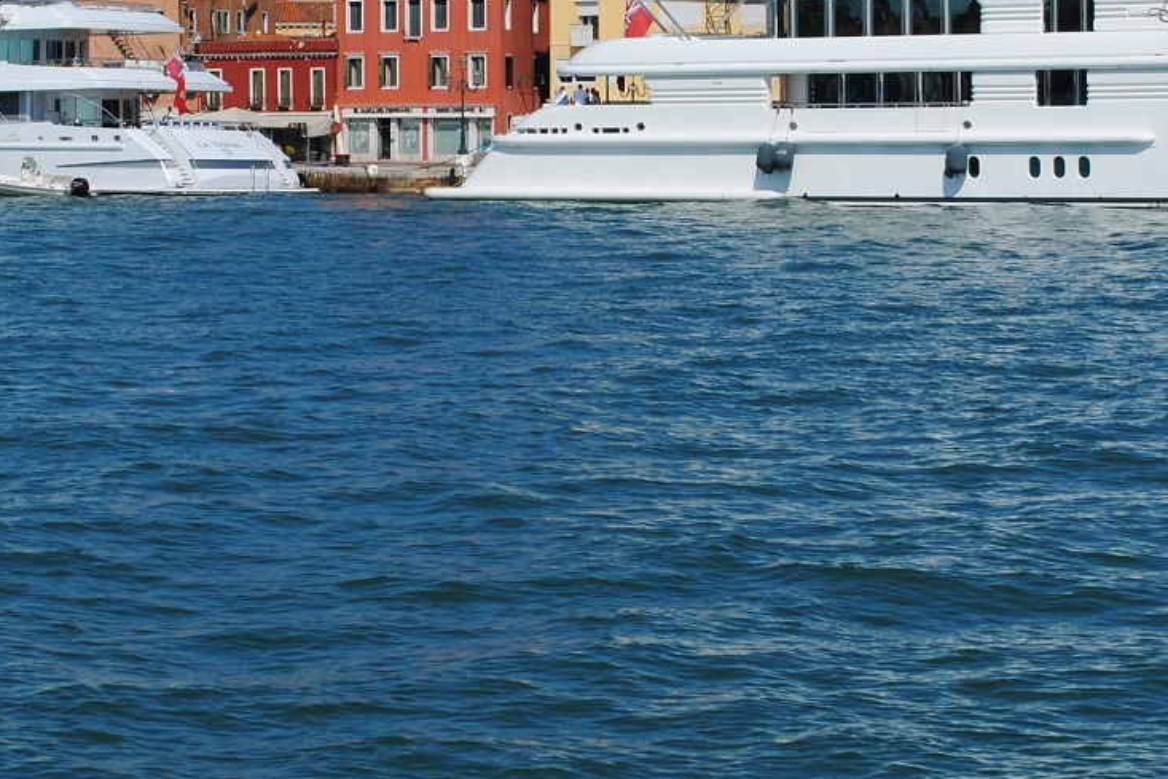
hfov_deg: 17.2
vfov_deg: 11.5
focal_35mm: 119
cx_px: 645
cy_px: 199
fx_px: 3861
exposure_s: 1/400
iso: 100
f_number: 10
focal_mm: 30
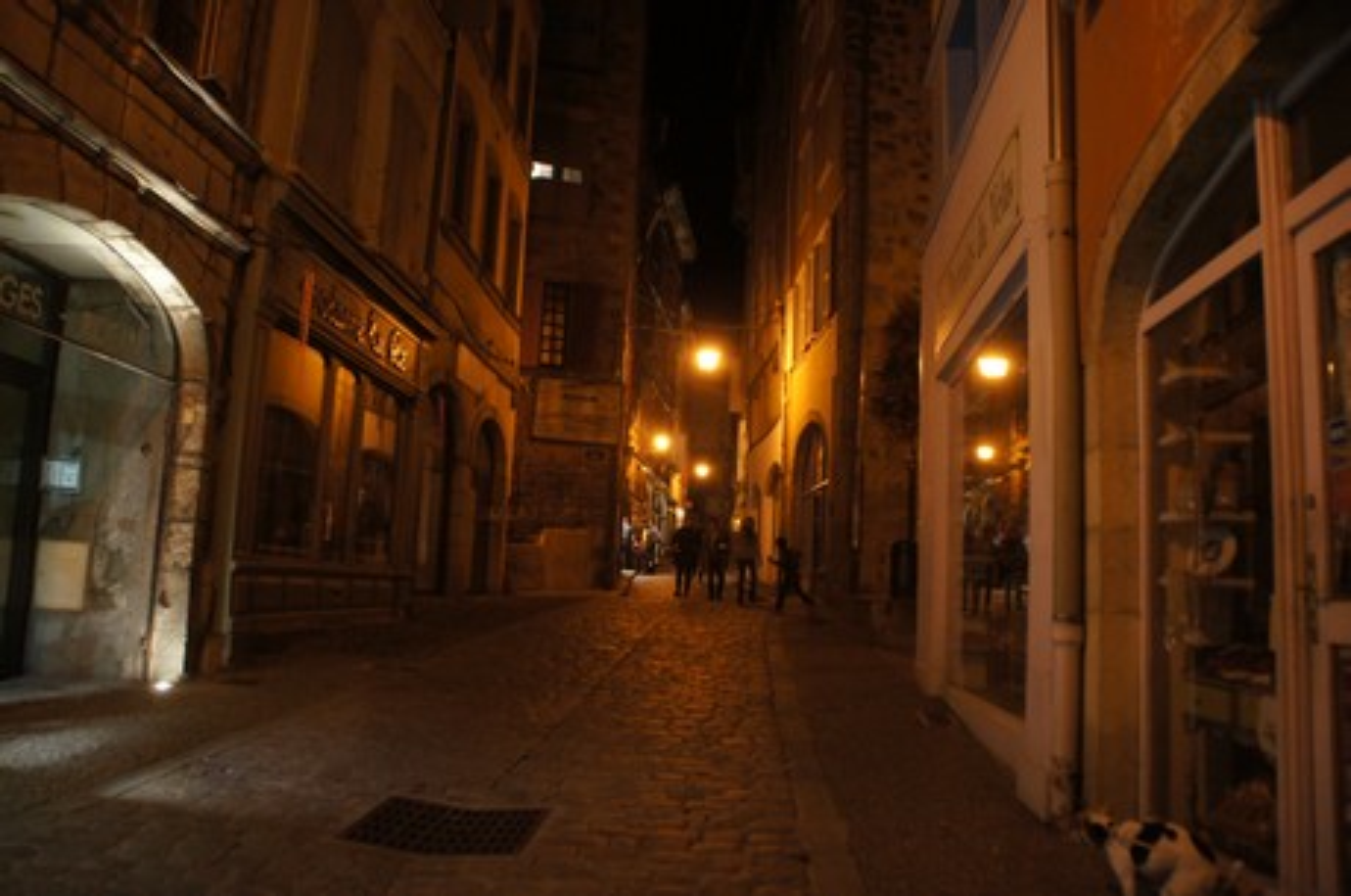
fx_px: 1011
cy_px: 448
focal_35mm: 27
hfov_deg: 67.5
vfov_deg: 47.8
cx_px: 676
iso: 1600
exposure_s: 1/30
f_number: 3.5
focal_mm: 18
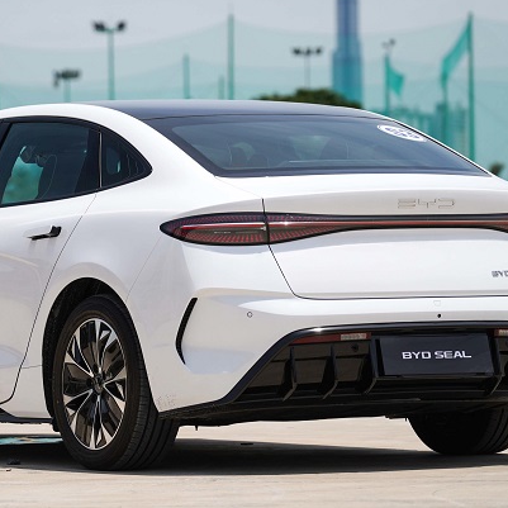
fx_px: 3968
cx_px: 152
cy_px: 202
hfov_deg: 7.3
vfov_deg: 7.3
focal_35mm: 239
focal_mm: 141
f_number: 4
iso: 80
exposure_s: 1/1250
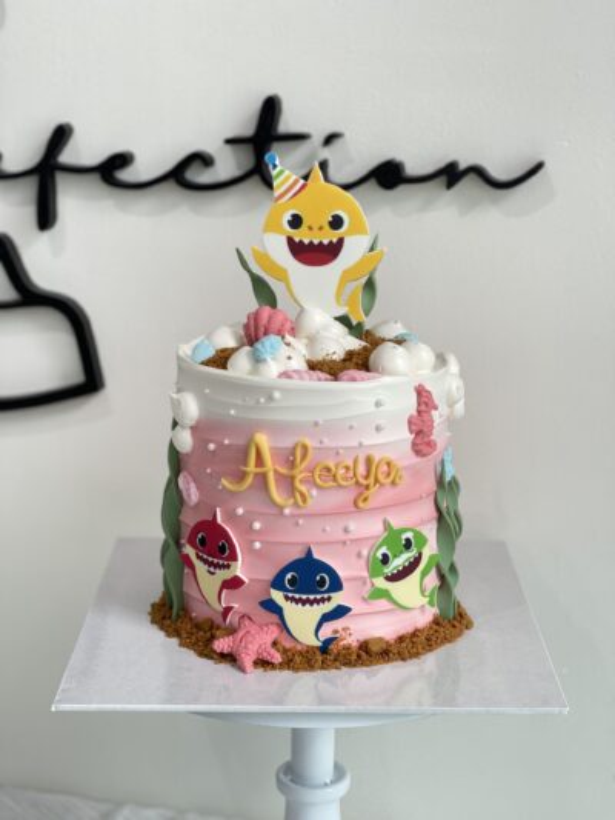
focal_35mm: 64
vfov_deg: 30.3
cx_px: 308
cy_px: 410
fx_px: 1515
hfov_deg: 22.9
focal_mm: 7.5
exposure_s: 1/100
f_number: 2.2
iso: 64
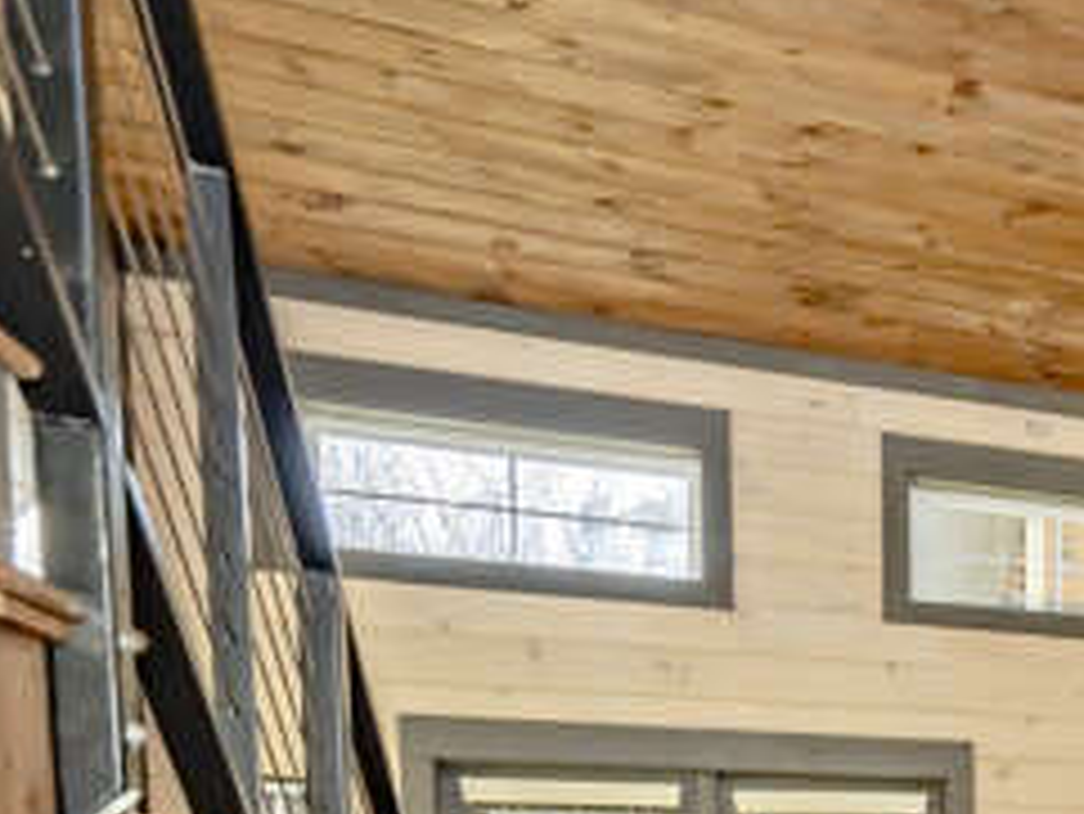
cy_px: 1021
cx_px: 1673
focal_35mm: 49
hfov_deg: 26.5
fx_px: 1535
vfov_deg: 26.0
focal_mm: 16
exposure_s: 1/125
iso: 1000
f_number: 7.1
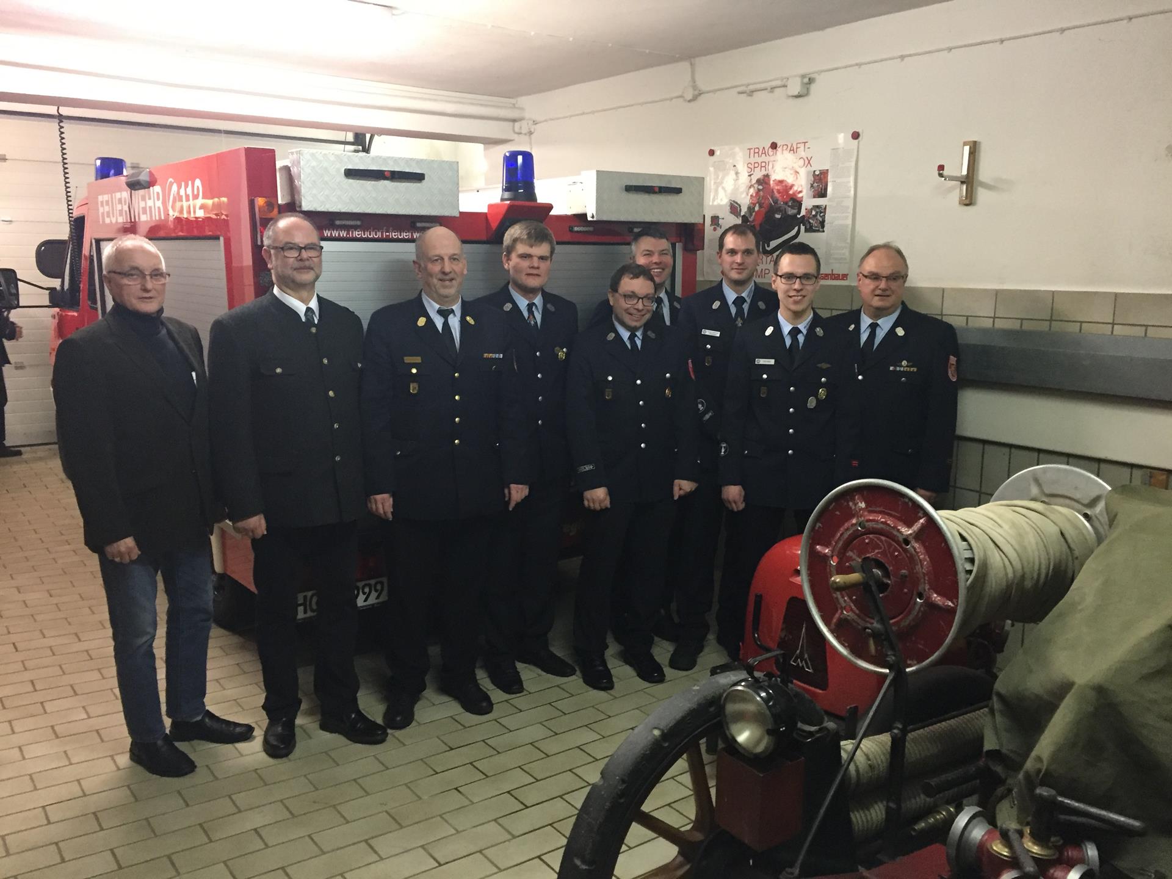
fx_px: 982
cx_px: 586
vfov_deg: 48.2
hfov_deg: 61.7
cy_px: 440
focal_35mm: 29
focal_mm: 4.15
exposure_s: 1/25
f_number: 2.2
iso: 250
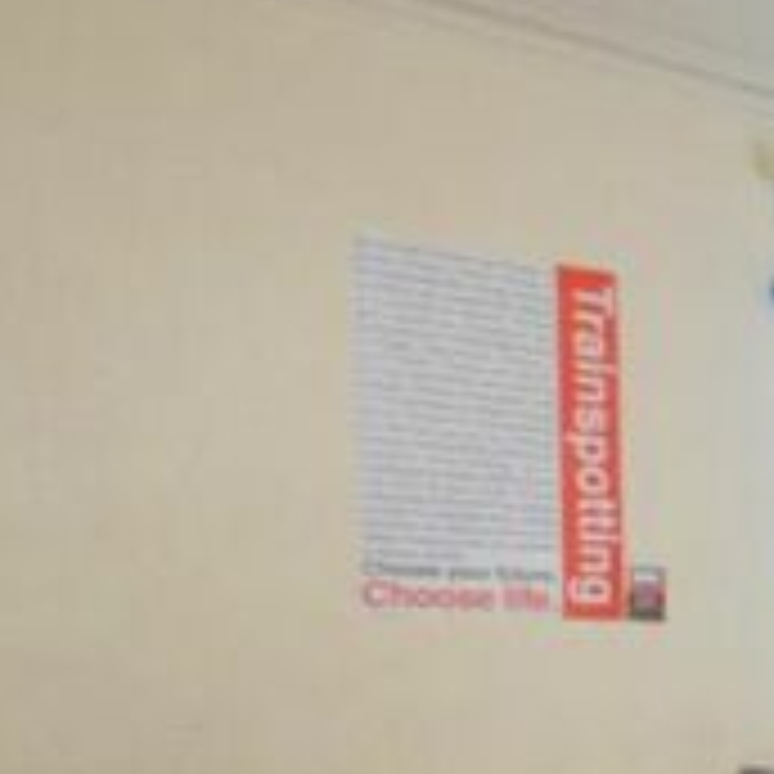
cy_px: 765
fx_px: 1315
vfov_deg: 30.6
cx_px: 1310
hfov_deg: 22.7
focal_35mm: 52
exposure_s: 1/60
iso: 800
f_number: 4
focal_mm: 10
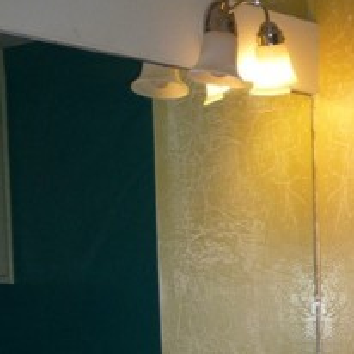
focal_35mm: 99
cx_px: 412
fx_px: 1145
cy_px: 478
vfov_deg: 16.5
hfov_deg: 16.9
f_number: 3.3
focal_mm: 5.2
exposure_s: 1/30
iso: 100
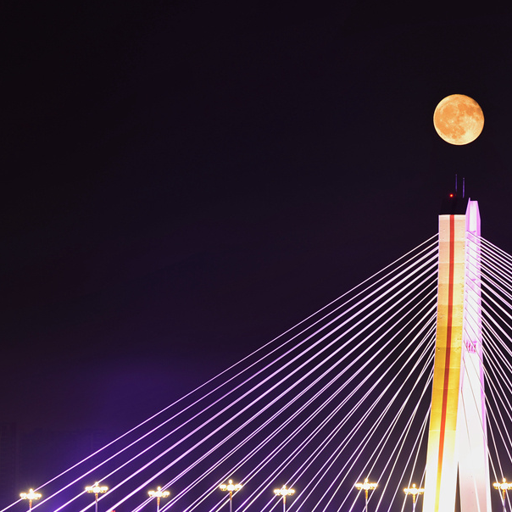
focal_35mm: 338
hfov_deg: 5.2
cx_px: 459
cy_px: 339
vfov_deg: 5.2
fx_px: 5656
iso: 200
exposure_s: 1/40
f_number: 6.3
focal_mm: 200
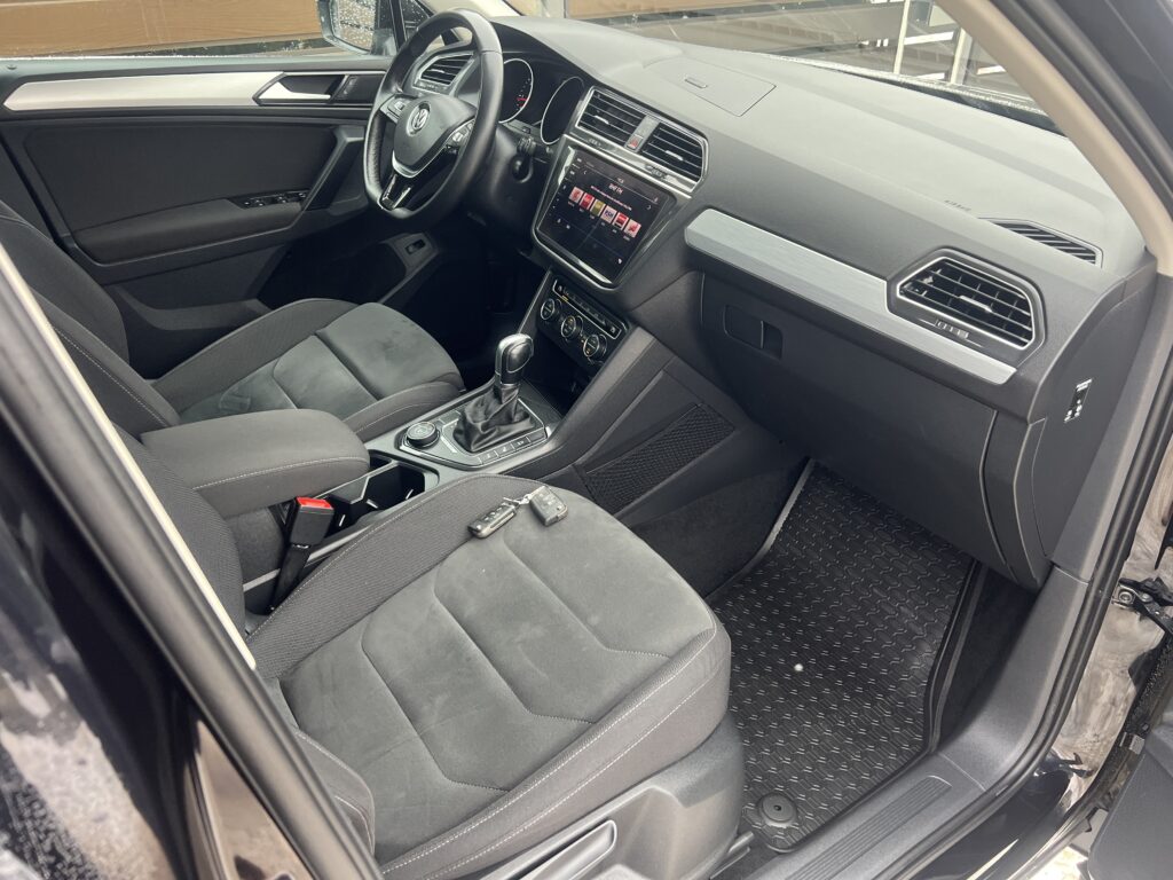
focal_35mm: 26
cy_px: 440
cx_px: 586
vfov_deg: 53.1
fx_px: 881
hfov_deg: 67.3
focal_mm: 5.7
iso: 125
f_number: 1.5
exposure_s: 1/113
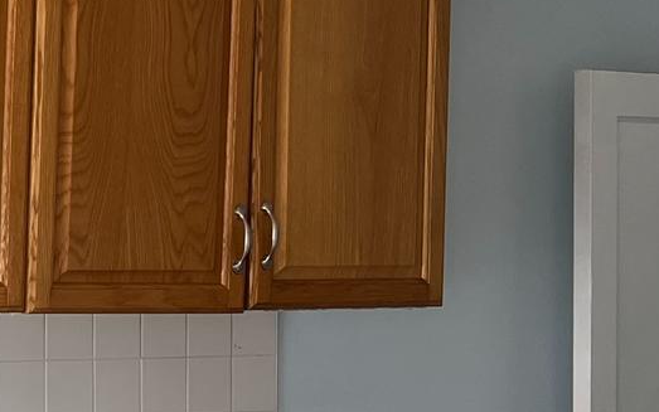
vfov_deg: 12.1
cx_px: -614
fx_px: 1940
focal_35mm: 108
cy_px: 253
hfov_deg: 15.7
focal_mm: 5.7
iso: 40
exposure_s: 1/121
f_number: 1.5
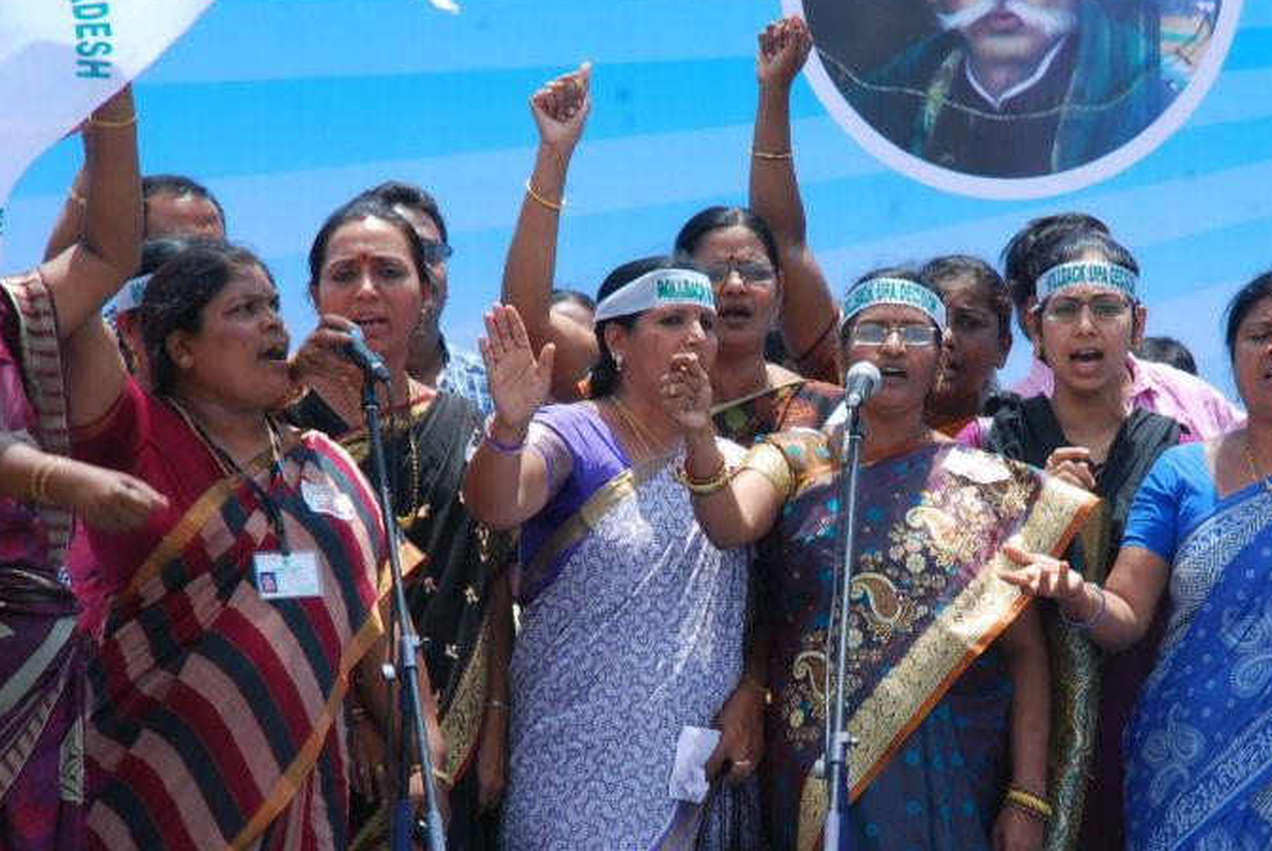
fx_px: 5023
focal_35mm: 142
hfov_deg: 14.4
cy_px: 502
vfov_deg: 9.7
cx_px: 815
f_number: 16
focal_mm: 62
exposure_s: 1/125
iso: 400
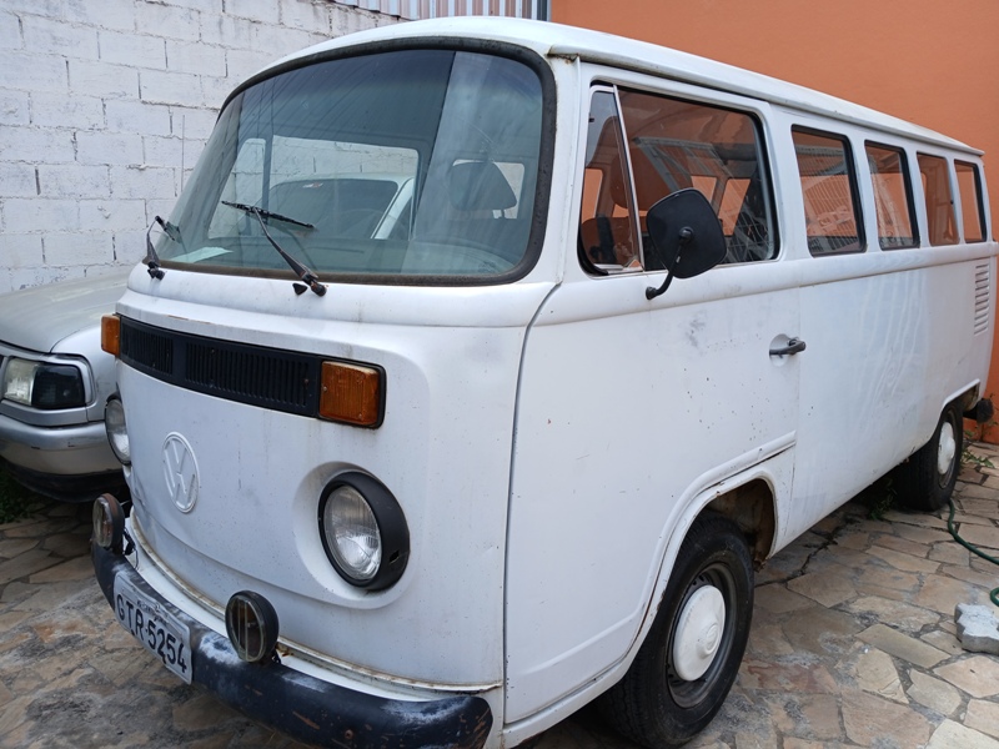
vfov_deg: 53.1
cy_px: 374
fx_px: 750
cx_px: 500
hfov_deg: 67.3
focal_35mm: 26
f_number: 1.8
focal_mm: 3.98
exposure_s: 1/485
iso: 20
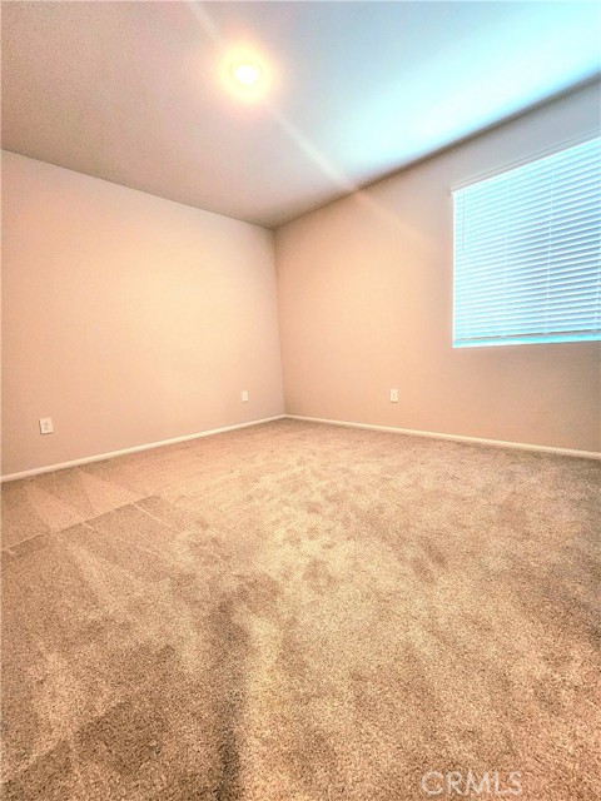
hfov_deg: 89.9
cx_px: 300
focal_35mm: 13
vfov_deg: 106.2
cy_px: 400
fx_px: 301
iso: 400
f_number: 2.2
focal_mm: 2.2
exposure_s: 1/60.2
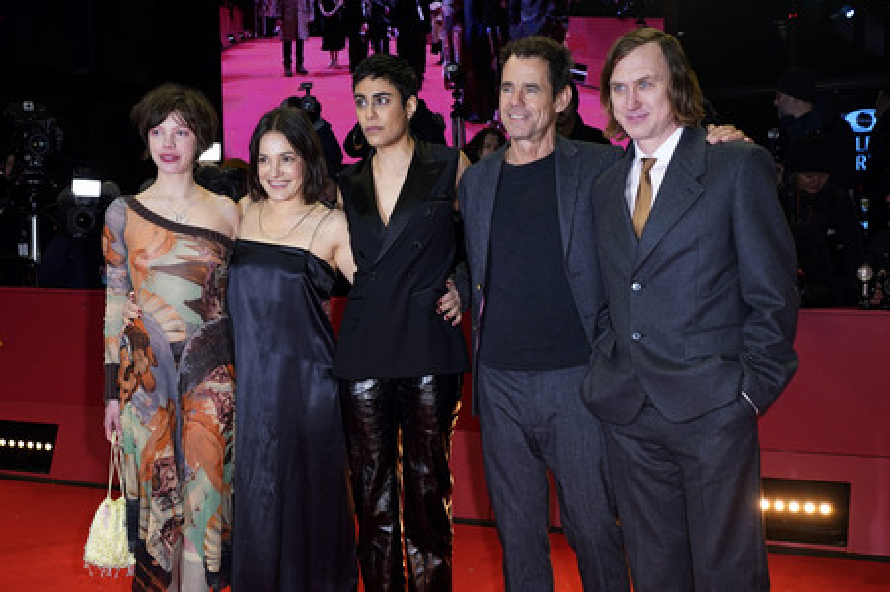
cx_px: 445
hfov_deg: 44.5
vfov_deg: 30.5
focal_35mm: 44
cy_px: 296
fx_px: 1087
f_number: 5.6
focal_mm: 44
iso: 640
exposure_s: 1/160
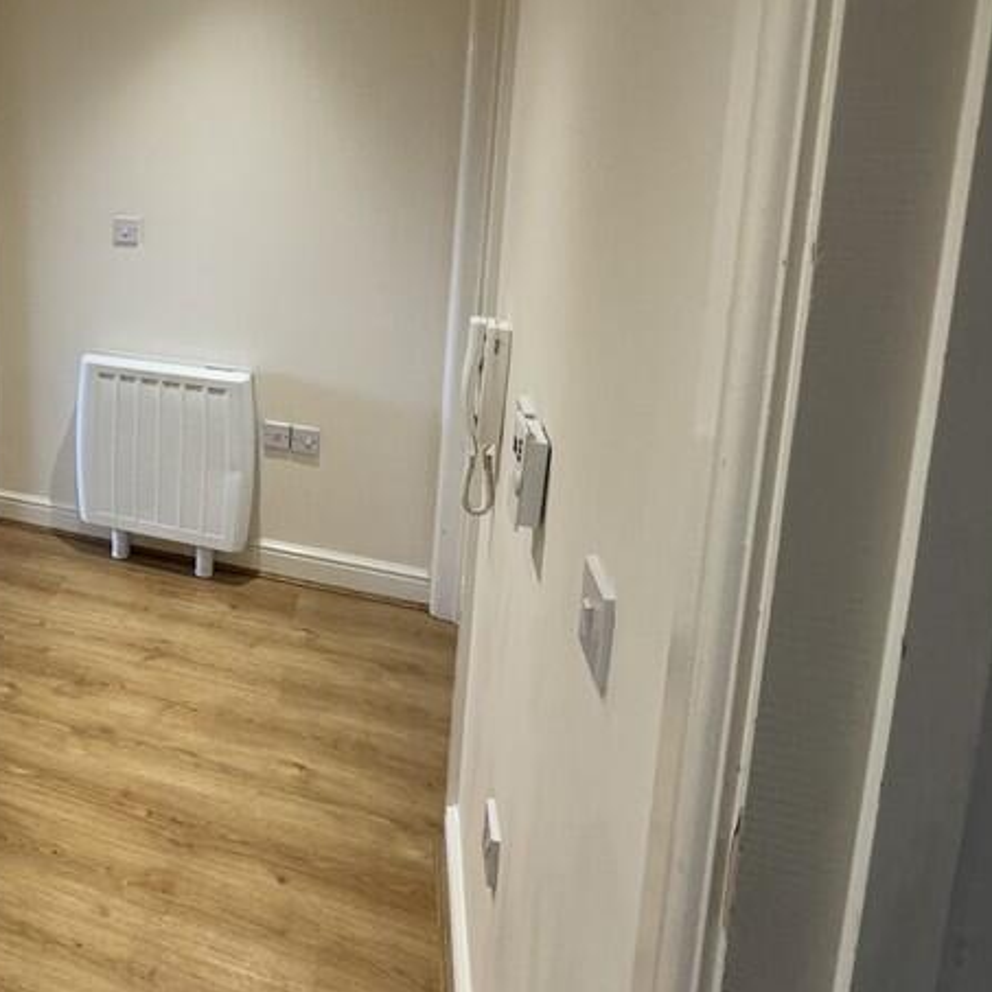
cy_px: 226
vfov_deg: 54.1
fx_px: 908
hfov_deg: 47.7
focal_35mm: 28
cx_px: 4
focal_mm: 2.22
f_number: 2.2
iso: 250
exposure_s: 1/99
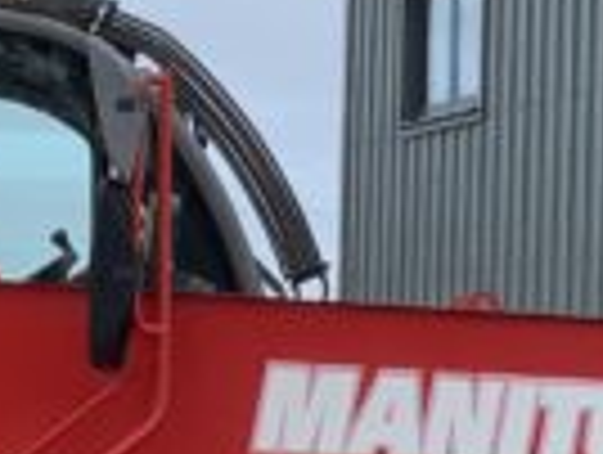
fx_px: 3857
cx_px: 144
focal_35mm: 221
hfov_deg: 8.9
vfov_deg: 6.7
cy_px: 364
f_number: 1.8
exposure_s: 1/514
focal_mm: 3
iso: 16
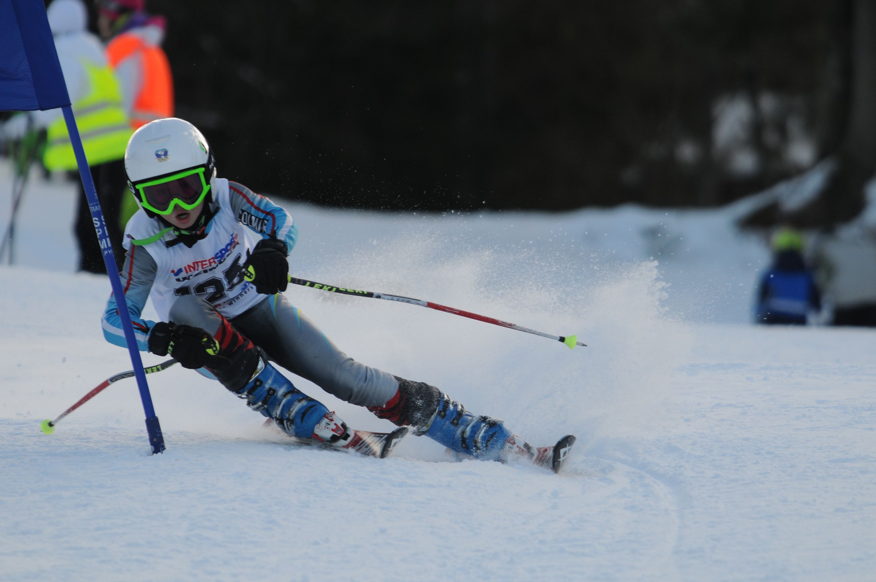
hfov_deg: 4.7
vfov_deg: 3.2
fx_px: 10571
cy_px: 291
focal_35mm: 435
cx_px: 438
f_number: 4.8
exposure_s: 1/1250
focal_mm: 290
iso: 400
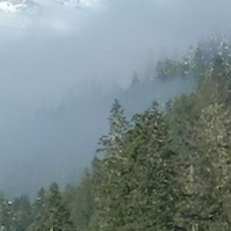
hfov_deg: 3.2
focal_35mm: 538
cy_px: 304
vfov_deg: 3.3
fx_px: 4062
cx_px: -620
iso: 125
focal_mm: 13
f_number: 4.5
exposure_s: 1/800
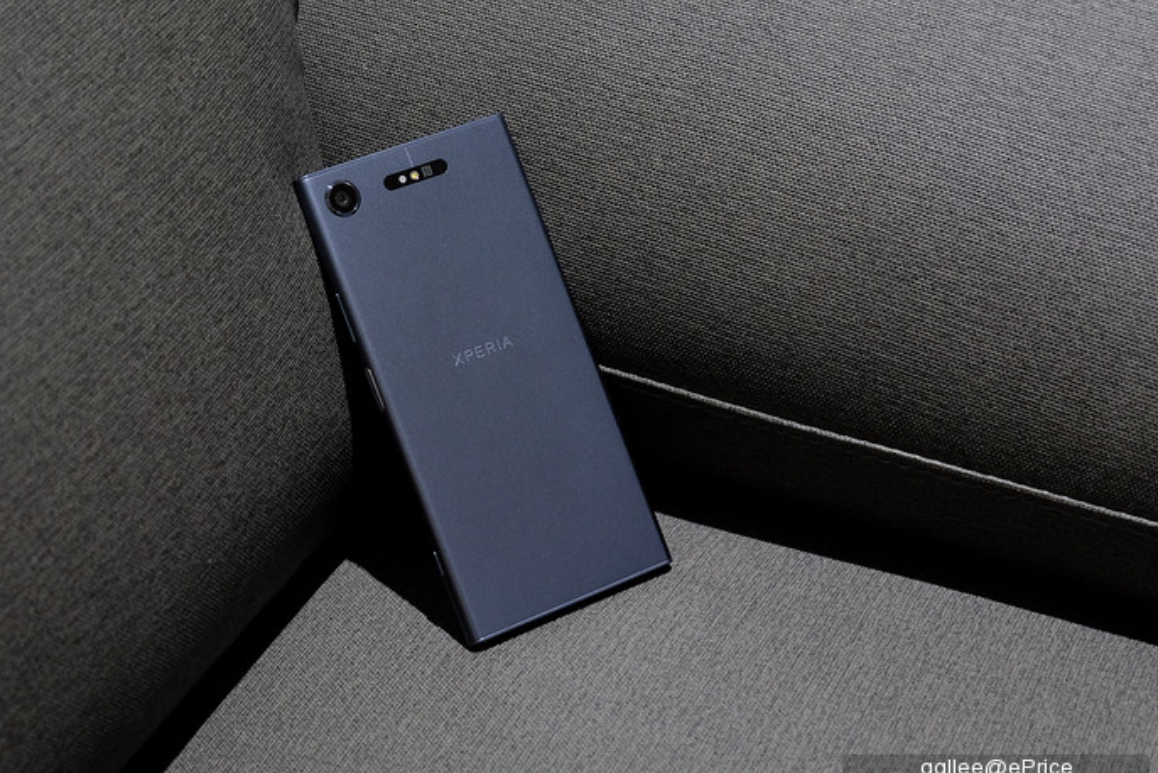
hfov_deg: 31.4
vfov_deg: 21.3
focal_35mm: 64
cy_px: 383
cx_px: 555
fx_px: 2059
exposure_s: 1/34
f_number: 4.5
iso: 1600
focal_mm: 40.7
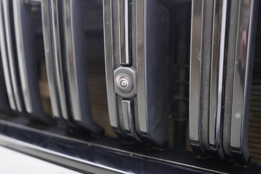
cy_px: 87
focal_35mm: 36
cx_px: 130
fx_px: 261
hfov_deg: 53.1
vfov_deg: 36.9
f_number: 2.8
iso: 640
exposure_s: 1/40
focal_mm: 24
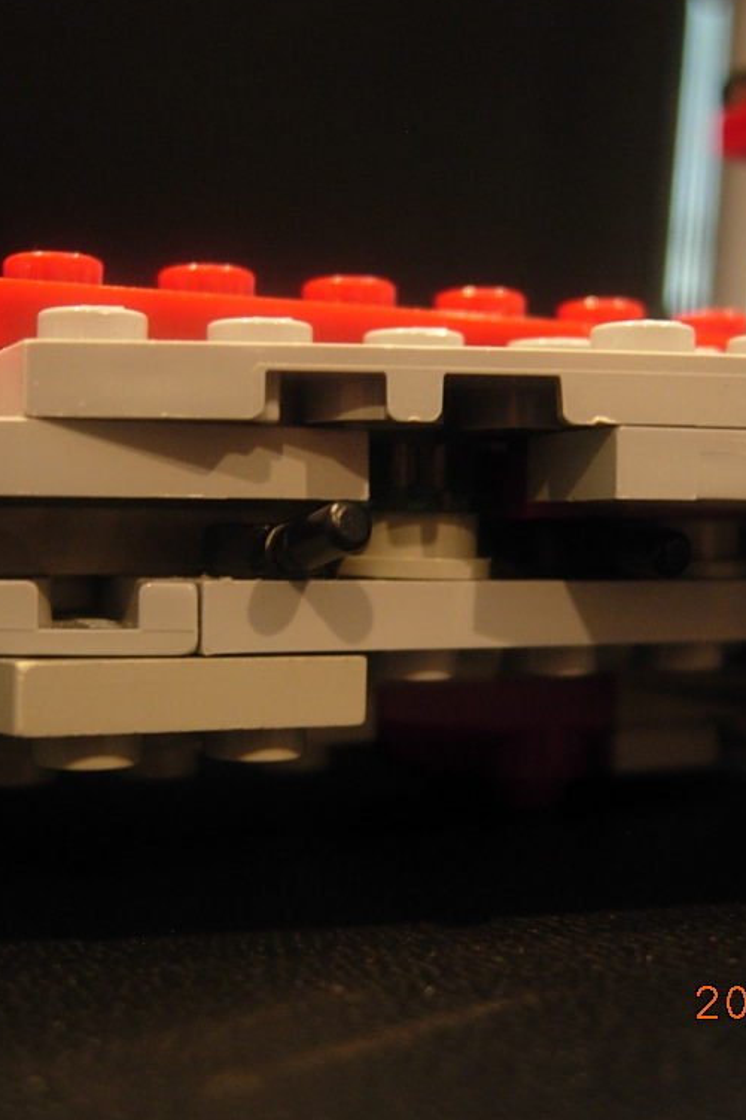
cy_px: 551
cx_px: 468
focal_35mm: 51
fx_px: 1586
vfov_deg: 38.9
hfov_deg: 26.4
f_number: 2.7
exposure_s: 1/4
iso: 158
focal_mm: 7.5
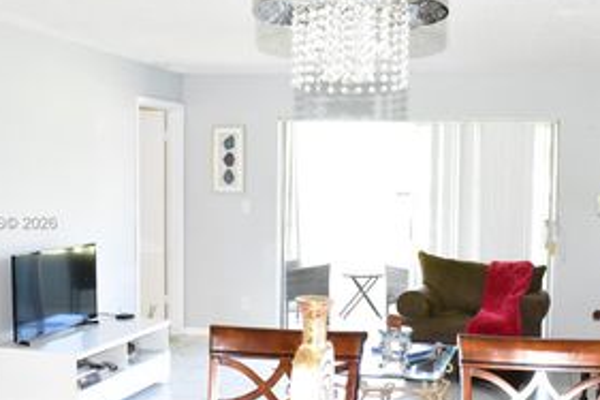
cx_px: 382
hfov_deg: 40.8
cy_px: 224
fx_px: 799
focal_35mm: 48
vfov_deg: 28.0
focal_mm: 18
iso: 3200
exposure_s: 1/60
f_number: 5.6
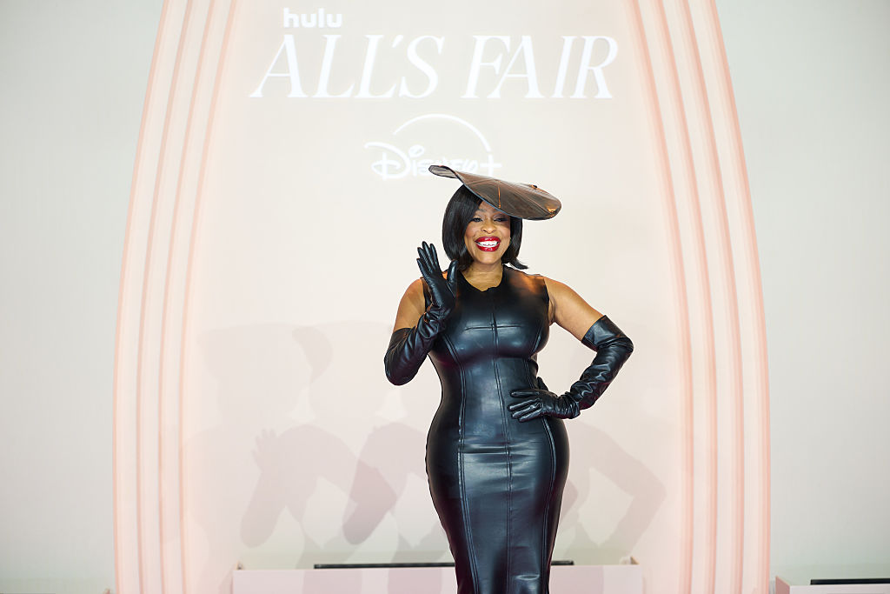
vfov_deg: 19.5
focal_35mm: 70
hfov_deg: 28.8
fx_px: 1731
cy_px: 297
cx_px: 445
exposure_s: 1/200
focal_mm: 70
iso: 100
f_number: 2
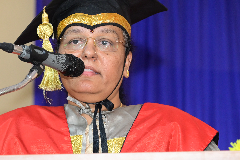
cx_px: 68
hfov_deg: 11.1
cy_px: 102
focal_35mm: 185
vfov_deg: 7.4
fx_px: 1232
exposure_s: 1/100
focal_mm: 120
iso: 2500
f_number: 5.6
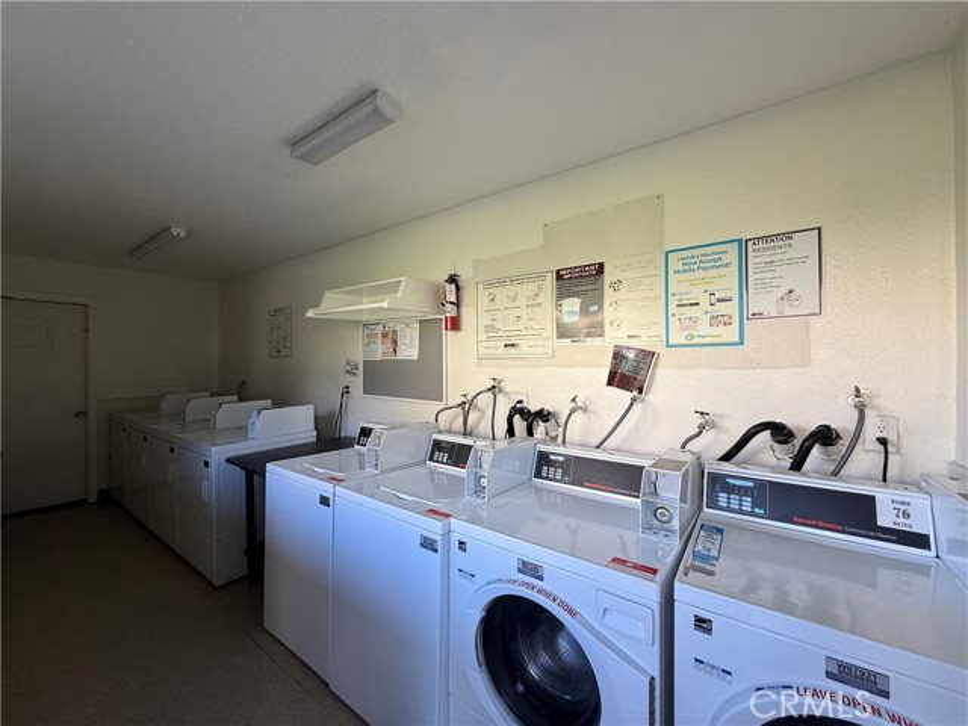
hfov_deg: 102.1
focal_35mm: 14
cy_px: 363
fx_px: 391
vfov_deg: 85.7
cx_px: 484
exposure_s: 1/99
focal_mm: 2.22
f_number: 2.2
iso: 64
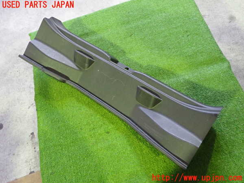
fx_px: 211
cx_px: 122
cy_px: 92
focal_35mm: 30
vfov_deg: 46.8
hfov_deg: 60.0
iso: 800
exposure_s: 1/30
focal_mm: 5.4
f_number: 2.3
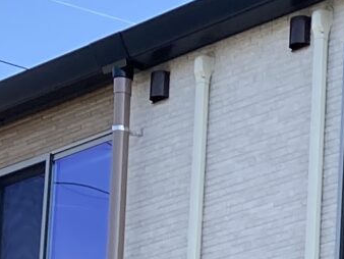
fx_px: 2108
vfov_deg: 6.6
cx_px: 748
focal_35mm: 212
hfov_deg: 8.7
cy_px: 668
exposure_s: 1/640
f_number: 1.8
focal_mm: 3.99
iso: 20
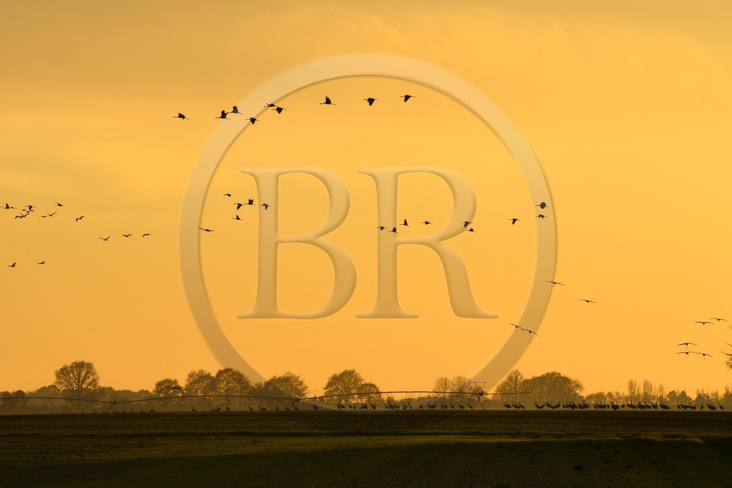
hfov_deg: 10.3
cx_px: 366
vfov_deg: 6.9
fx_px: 4066
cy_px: 244
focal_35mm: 200
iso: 800
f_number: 14
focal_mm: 200
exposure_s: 1/640
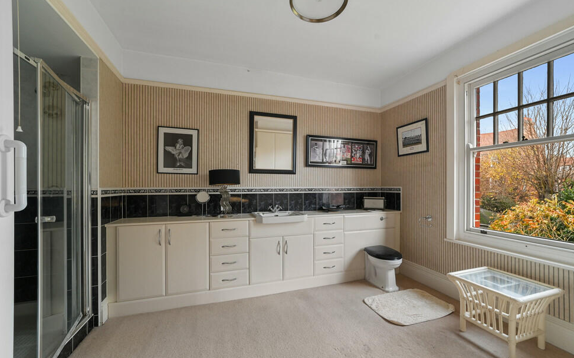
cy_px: 188
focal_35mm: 15
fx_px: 235
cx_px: 299
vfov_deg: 74.7
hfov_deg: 101.4
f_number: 8
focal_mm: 14
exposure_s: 1/3
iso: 400
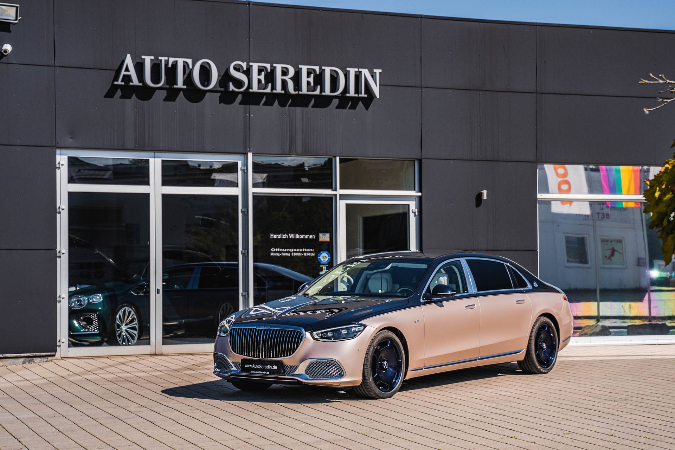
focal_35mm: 63
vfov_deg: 21.6
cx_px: 338
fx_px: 1181
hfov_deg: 31.9
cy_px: 225
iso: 640
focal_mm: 63
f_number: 5.6
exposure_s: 1/1000
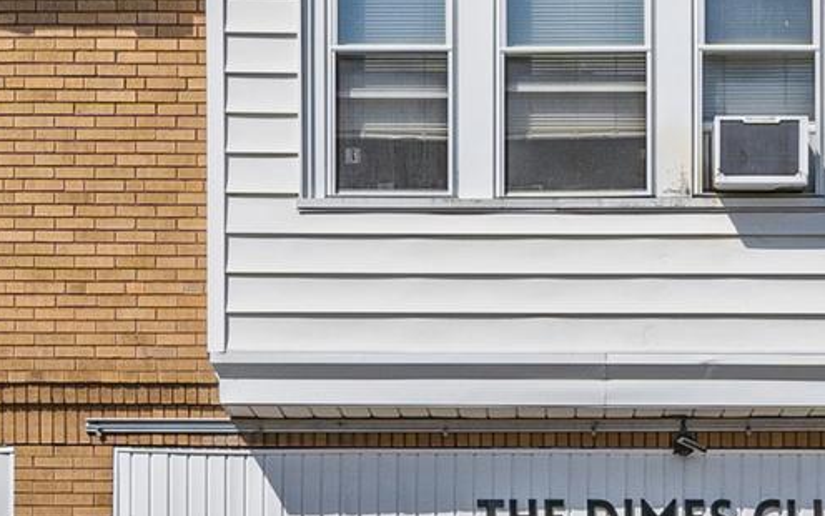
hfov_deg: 20.5
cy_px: 384
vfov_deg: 12.9
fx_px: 2271
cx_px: 566
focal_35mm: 101
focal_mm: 16
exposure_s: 1/1250
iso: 250
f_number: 9
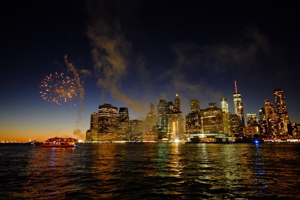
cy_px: 100
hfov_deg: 81.2
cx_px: 150
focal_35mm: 21
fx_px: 175
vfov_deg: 59.5
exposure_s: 1/4.5
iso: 1600
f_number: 2.8
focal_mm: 14
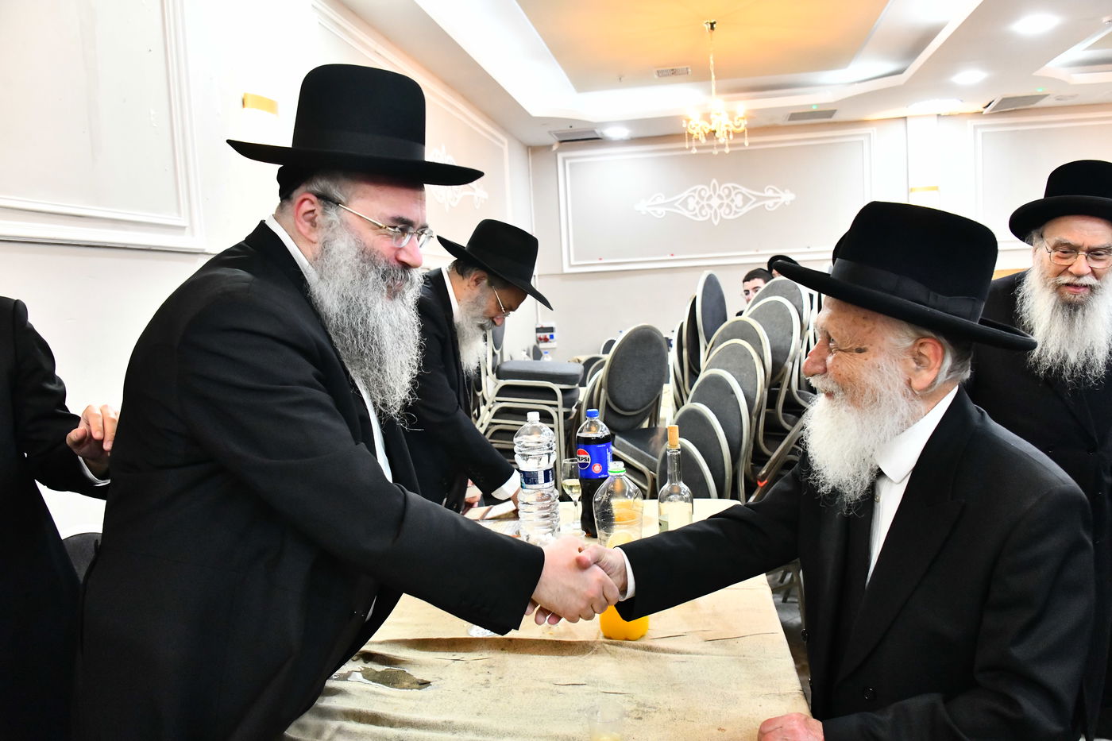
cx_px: 556
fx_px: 865
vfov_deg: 46.4
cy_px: 370
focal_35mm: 28
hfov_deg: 65.5
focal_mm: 28
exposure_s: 1/125
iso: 6400
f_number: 5.6
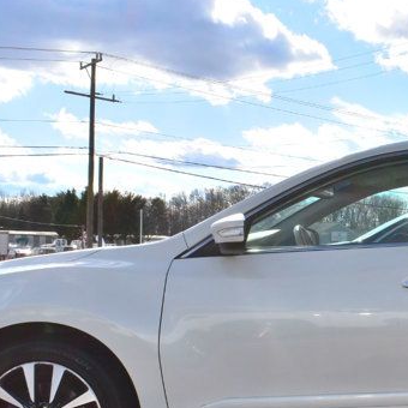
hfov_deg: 23.6
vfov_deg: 24.9
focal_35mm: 69
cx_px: 434
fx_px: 920
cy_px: 268
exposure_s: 1/500
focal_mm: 18
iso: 250
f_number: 11
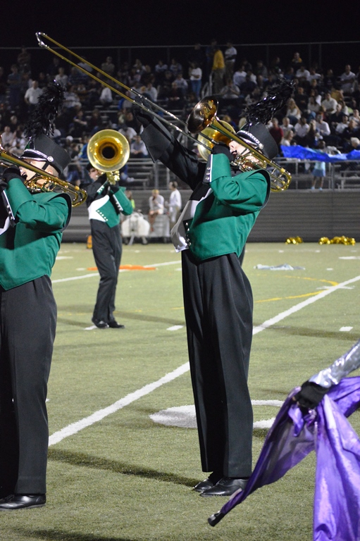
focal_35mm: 147
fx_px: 2208
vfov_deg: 14.0
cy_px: 270
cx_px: 180
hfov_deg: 9.3
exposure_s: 1/250
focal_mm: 98
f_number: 4.5
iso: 3200
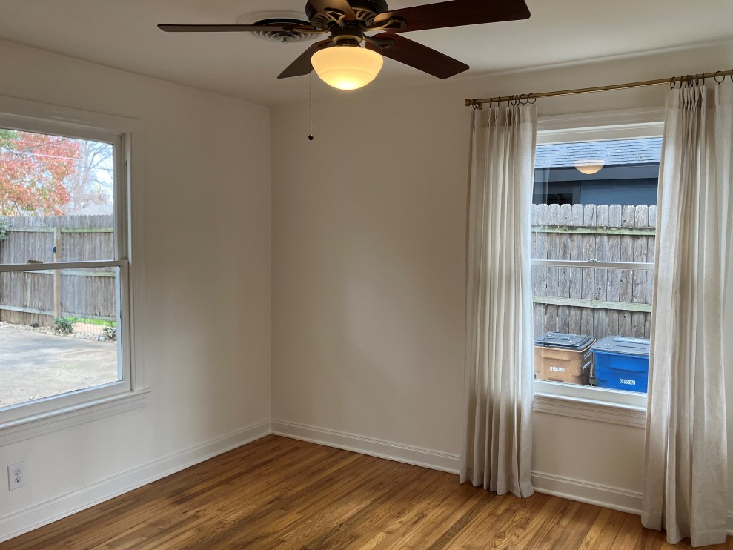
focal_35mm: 29
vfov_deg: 48.2
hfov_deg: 61.7
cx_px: 370
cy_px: 277
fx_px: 614
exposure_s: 1/121
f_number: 1.8
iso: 64
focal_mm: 3.99
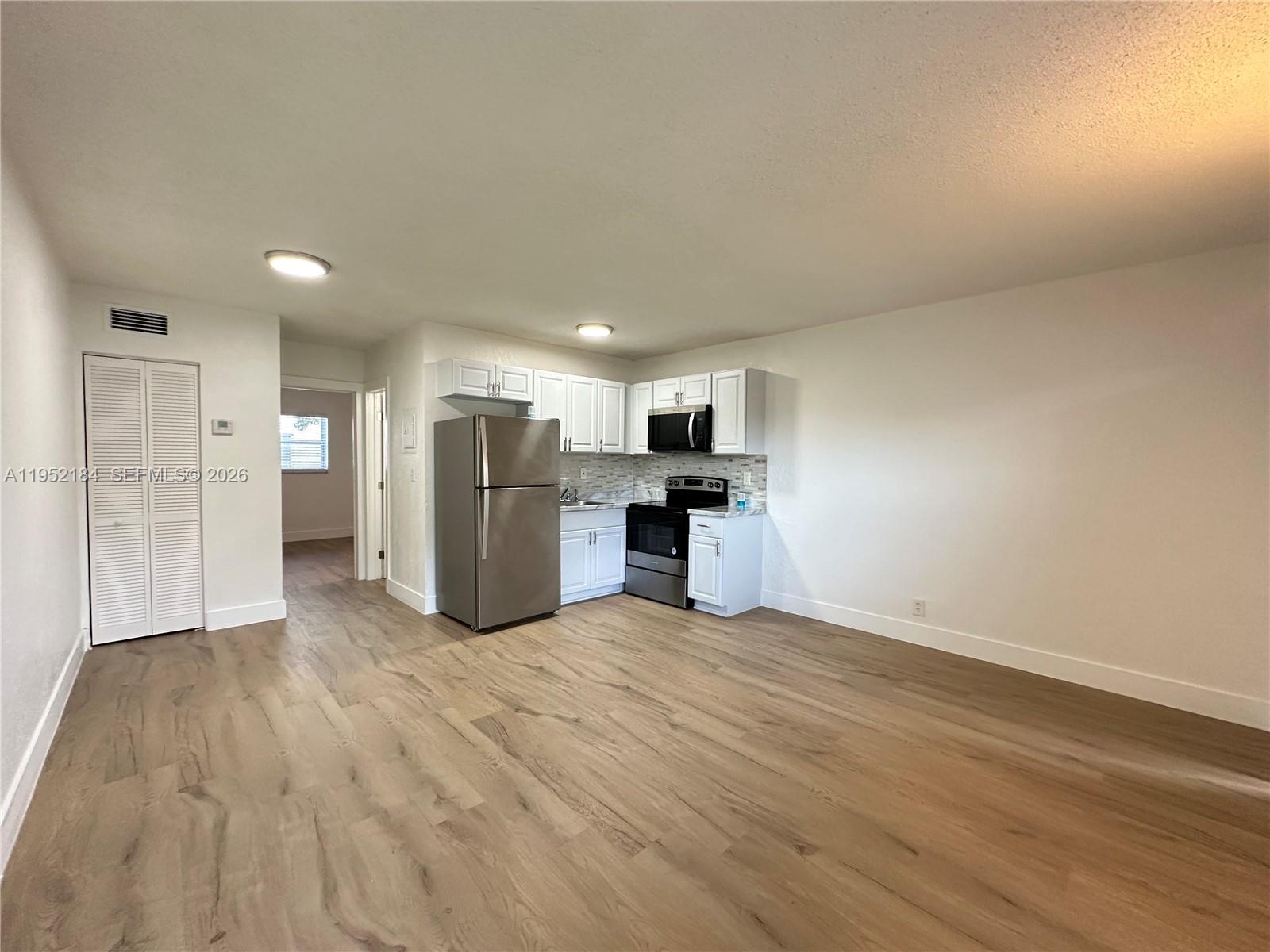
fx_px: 514
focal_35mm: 14
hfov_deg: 102.1
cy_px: 476
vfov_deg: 85.7
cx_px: 635
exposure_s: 1/60
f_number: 2.2
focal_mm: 2.22
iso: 250
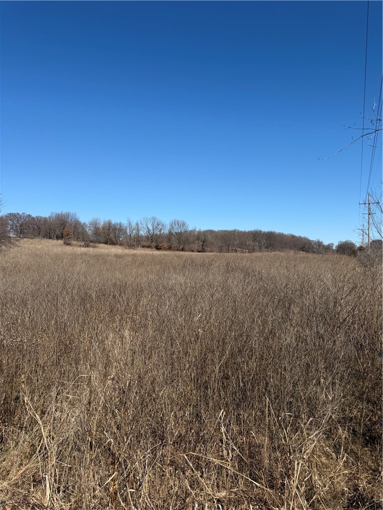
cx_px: 192
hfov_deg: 56.8
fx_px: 354
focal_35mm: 24
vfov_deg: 71.6
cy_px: 255
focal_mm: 6.76
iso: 80
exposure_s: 1/5319
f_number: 1.78
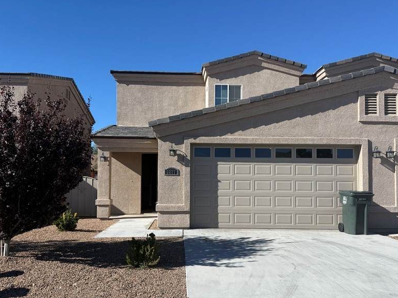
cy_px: 172
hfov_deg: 56.8
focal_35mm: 32
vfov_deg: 44.0
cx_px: 194
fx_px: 368
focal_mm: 6.76
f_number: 1.78
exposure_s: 1/4673
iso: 80
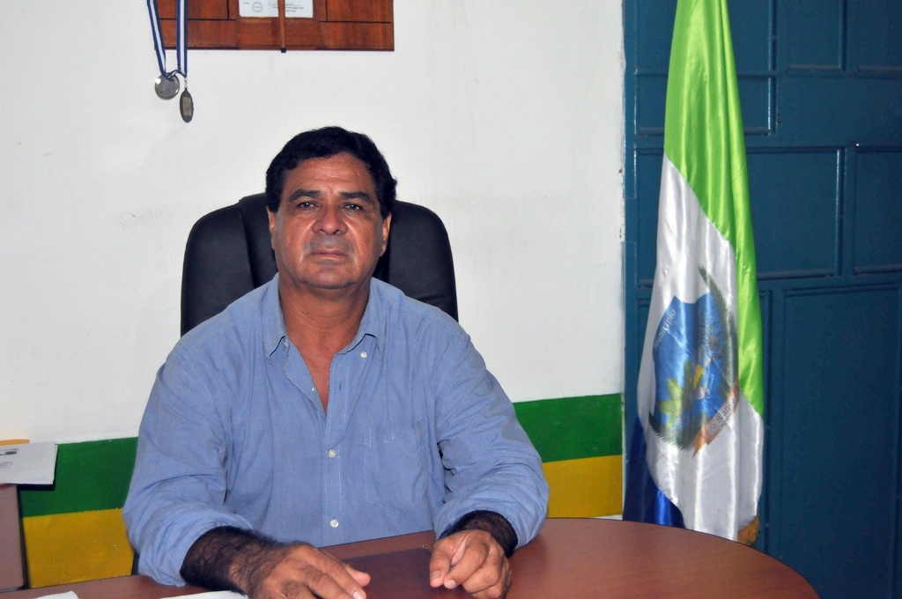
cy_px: 300
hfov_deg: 43.7
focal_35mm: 45
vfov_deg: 29.8
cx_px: 451
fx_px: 1126
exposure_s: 1/100
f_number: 4.5
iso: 800
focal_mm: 30
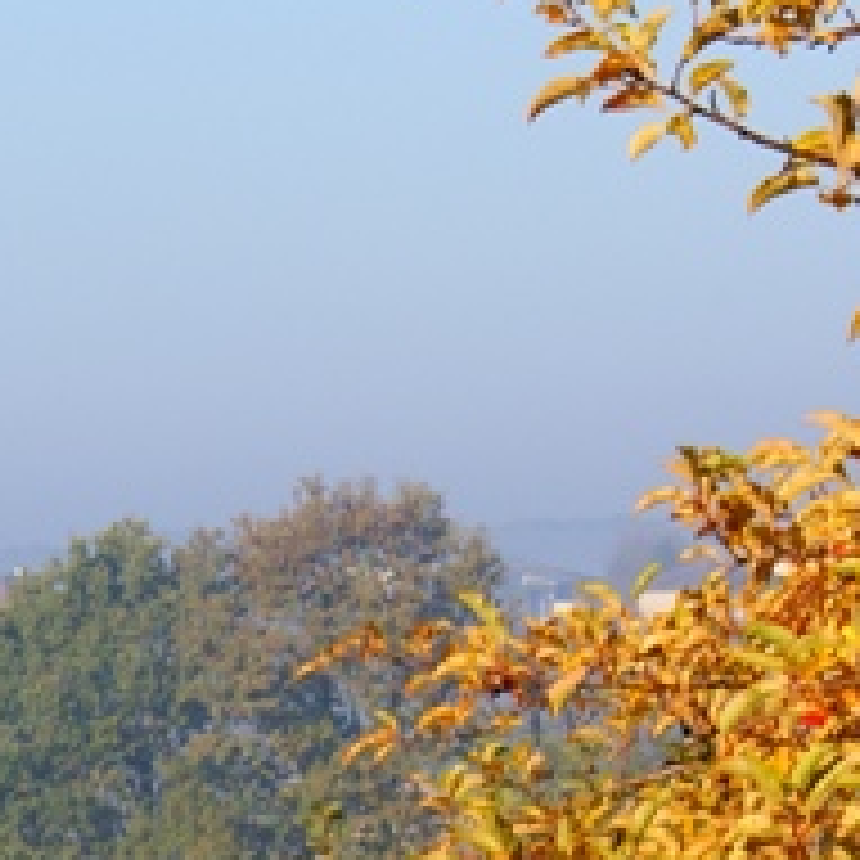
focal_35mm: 375
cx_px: 108
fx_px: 10540
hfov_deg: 4.7
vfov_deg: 4.7
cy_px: 1040
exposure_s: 1/50
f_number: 18
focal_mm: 70
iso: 100
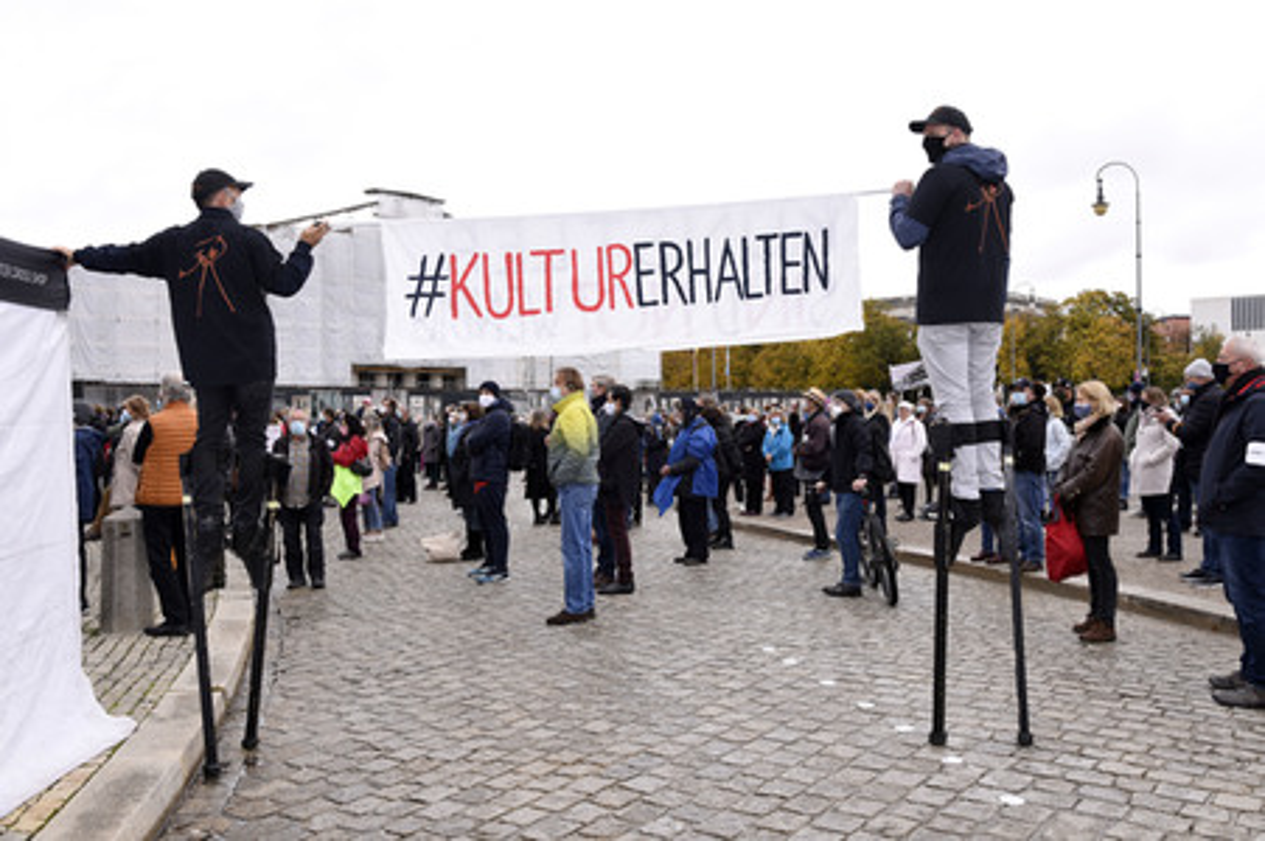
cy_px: 420
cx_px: 632
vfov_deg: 43.5
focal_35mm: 30
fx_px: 1053
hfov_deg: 62.0
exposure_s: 1/160
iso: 400
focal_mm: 30
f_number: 8
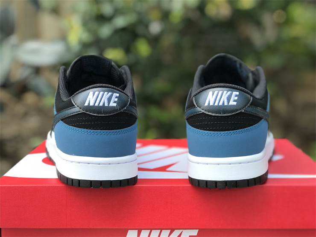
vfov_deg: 25.7
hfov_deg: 33.8
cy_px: 118
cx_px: 158
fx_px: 520
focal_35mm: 57
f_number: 2.8
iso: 25
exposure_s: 1/100
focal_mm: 6.6
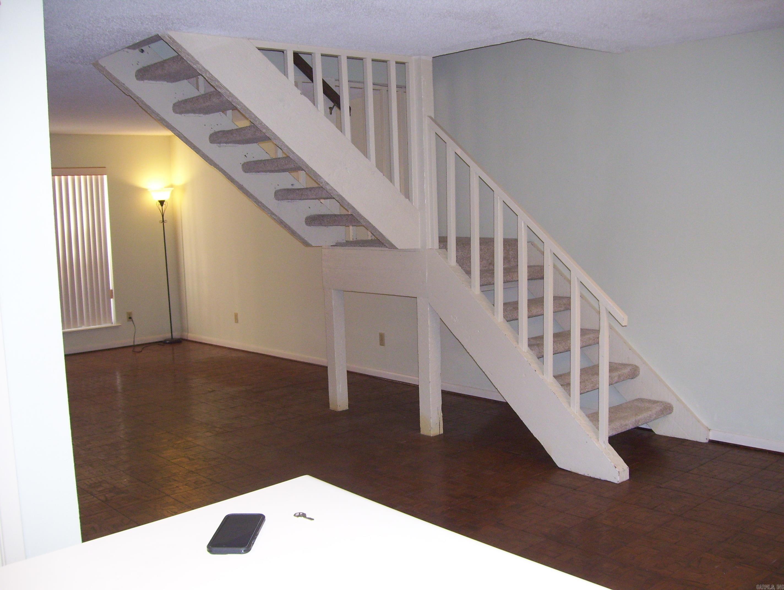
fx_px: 816
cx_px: 392
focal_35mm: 36
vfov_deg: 39.7
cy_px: 295
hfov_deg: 51.3
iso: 160
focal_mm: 6
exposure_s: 1/60
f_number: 2.7
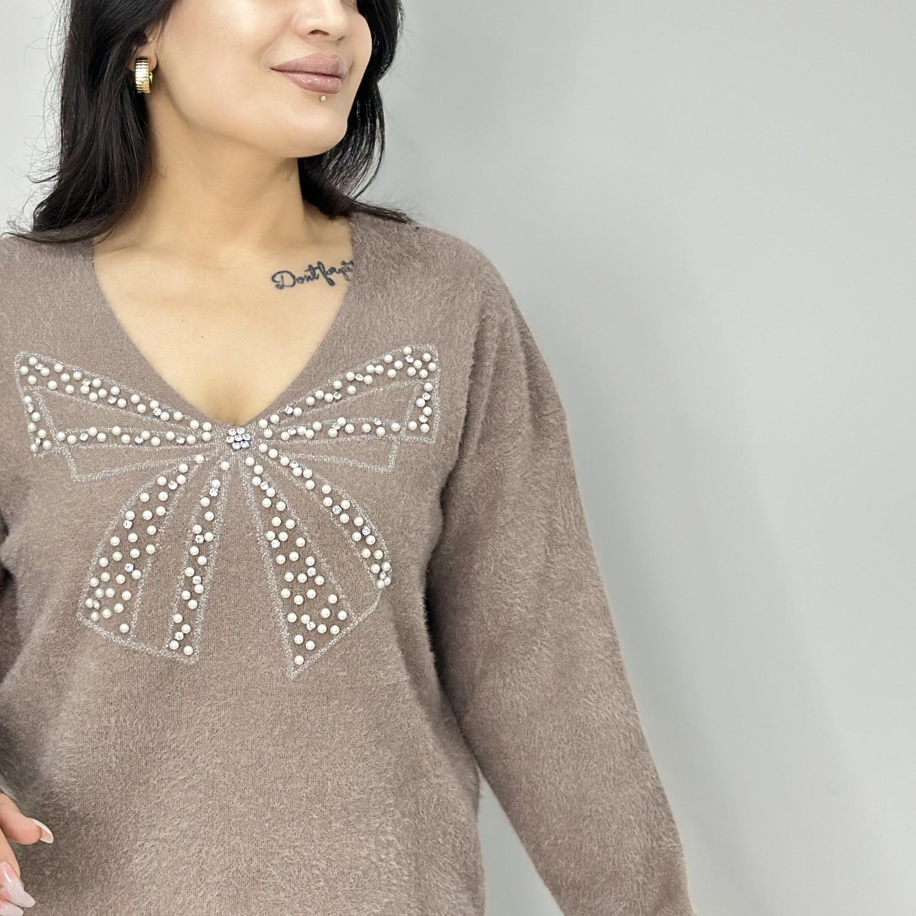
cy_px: 445
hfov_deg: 21.0
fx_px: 2455
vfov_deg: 21.1
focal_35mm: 82
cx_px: 277
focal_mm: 6.86
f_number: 1.78
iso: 200
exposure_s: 1/50
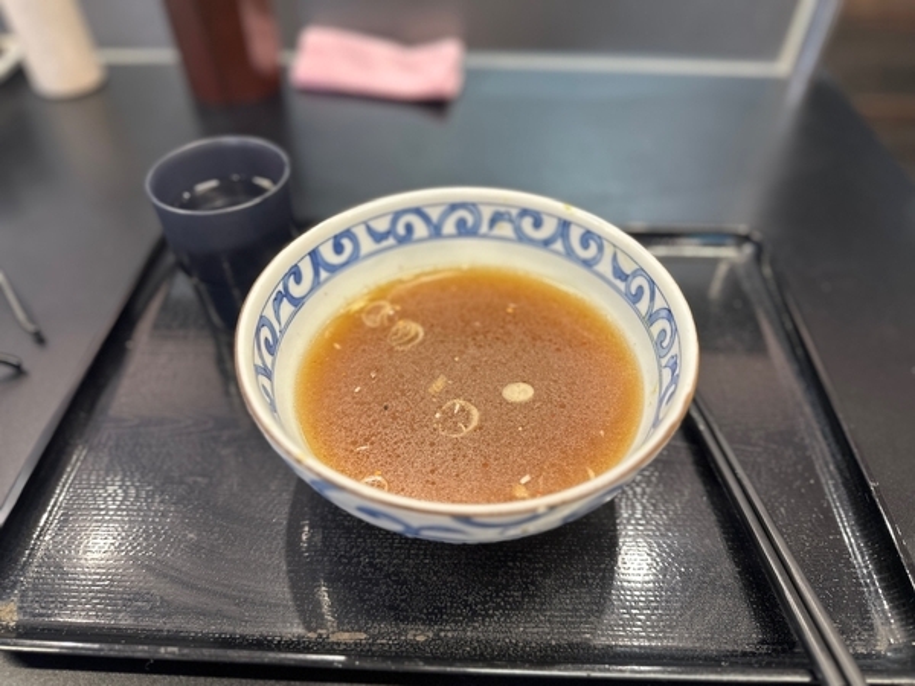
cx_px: 458
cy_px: 343
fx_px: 634
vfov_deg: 56.8
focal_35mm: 24
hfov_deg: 71.6
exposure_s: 1/50
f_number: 1.78
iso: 125
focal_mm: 6.86
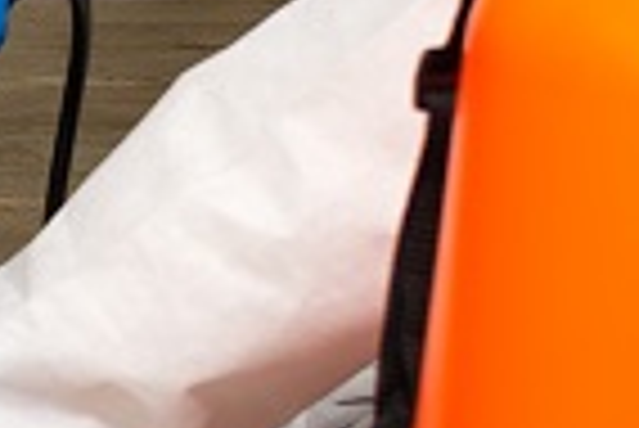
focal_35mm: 241
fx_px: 4282
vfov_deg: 5.7
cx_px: -446
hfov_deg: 8.3
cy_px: 189
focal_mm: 38
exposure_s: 1/125
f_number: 4.5
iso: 100
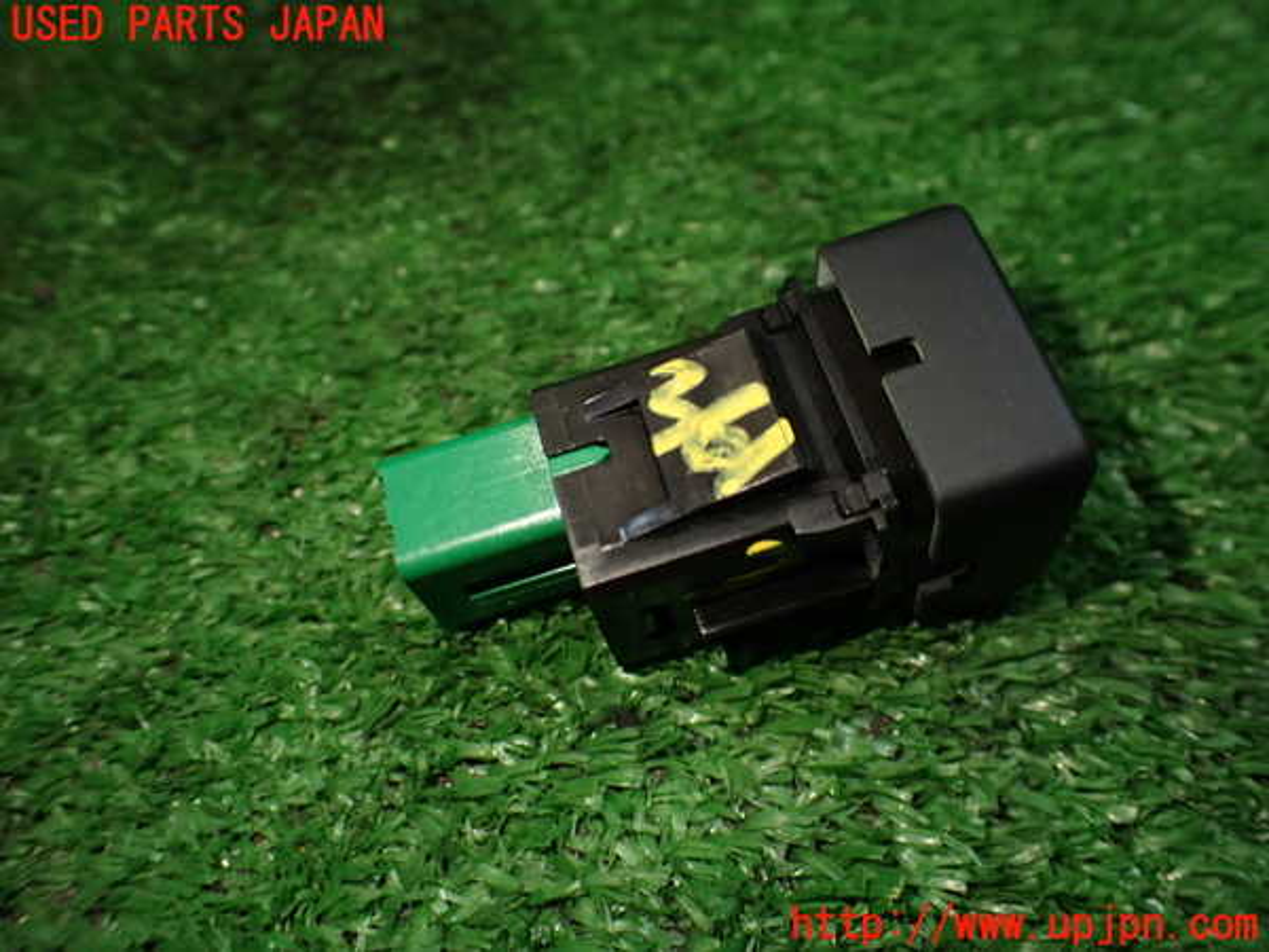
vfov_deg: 46.8
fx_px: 1100
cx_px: 634
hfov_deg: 60.0
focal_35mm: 30
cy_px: 476
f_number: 2.3
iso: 250
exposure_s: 1/125
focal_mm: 5.4
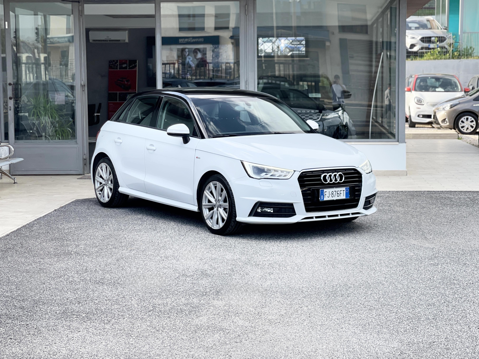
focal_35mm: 64
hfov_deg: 30.3
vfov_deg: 22.9
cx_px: 240
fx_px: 886
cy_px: 180
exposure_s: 1/261
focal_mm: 7.5
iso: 25
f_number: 2.2
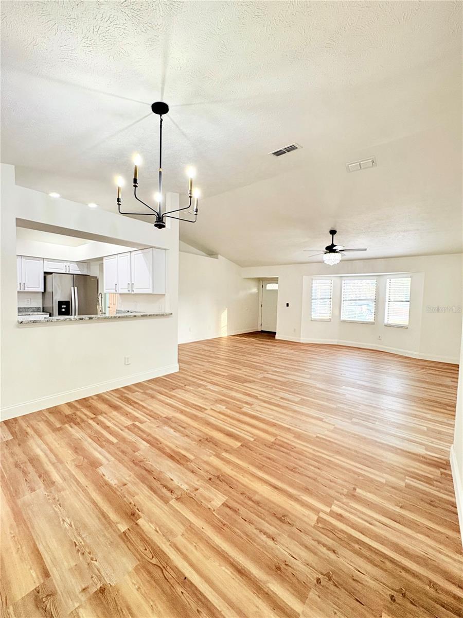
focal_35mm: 14
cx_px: 232
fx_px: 250
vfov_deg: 102.1
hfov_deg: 85.7
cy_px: 309
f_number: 2.2
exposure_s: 1/60
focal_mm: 2.22
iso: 400
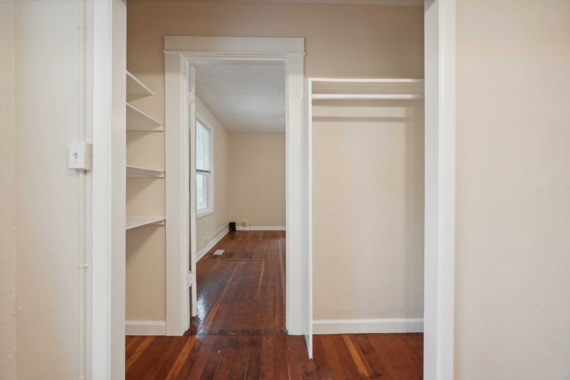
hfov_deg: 96.7
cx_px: 285
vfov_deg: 73.7
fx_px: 253
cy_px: 190
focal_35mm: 16
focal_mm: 16
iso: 400
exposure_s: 1/10
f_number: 8
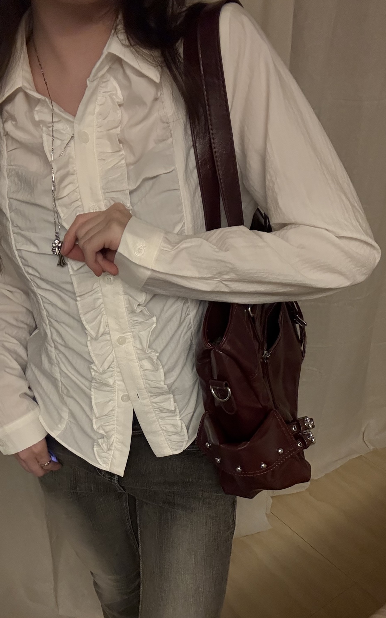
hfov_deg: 38.3
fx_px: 555
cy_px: 409
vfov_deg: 57.0
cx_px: 174
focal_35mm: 33
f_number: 1.9
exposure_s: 1/30
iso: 500
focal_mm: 2.69
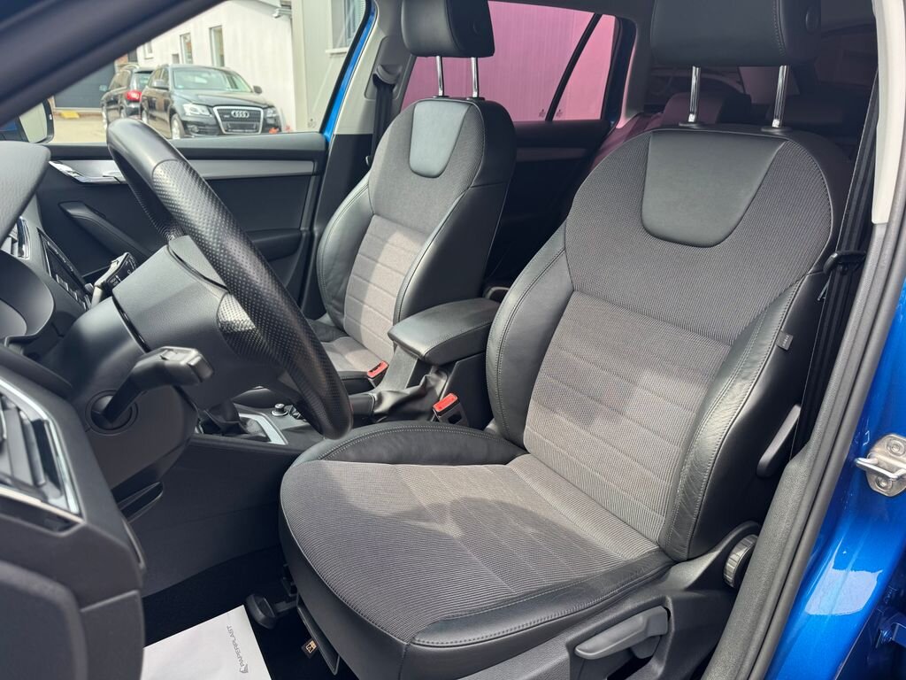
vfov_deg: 56.8
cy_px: 340
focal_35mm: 24
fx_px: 628
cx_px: 453
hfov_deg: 71.6
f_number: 1.78
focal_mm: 6.76
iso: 80
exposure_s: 1/308
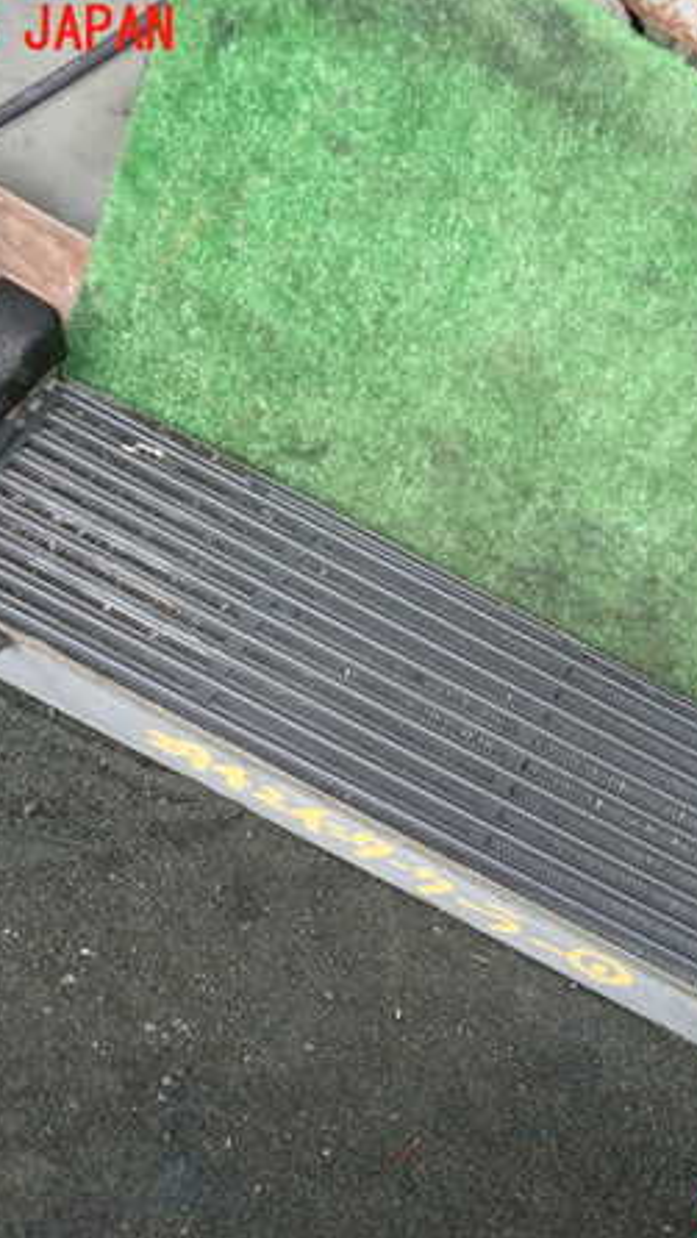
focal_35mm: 44
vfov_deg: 46.4
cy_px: 622
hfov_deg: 26.8
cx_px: 503
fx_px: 1445
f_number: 2.3
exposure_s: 1/30
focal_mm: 5.4
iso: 200
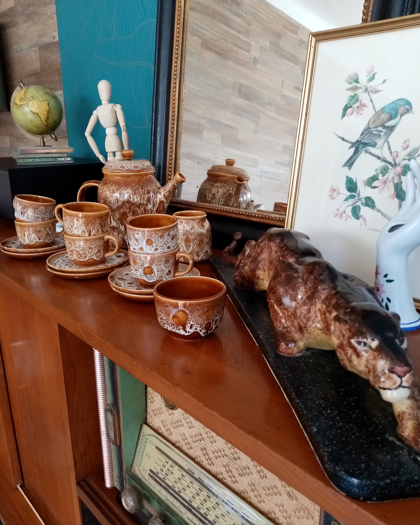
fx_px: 435
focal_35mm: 28
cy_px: 265
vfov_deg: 62.2
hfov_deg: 51.5
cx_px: 208
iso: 192
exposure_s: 1/33.3
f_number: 1.8
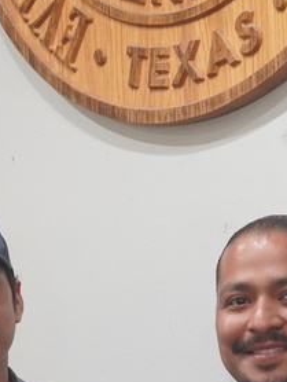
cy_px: 388
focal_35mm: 223
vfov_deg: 8.8
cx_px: 232
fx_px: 2461
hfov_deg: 6.7
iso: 4000
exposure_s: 1/160
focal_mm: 63
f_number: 4
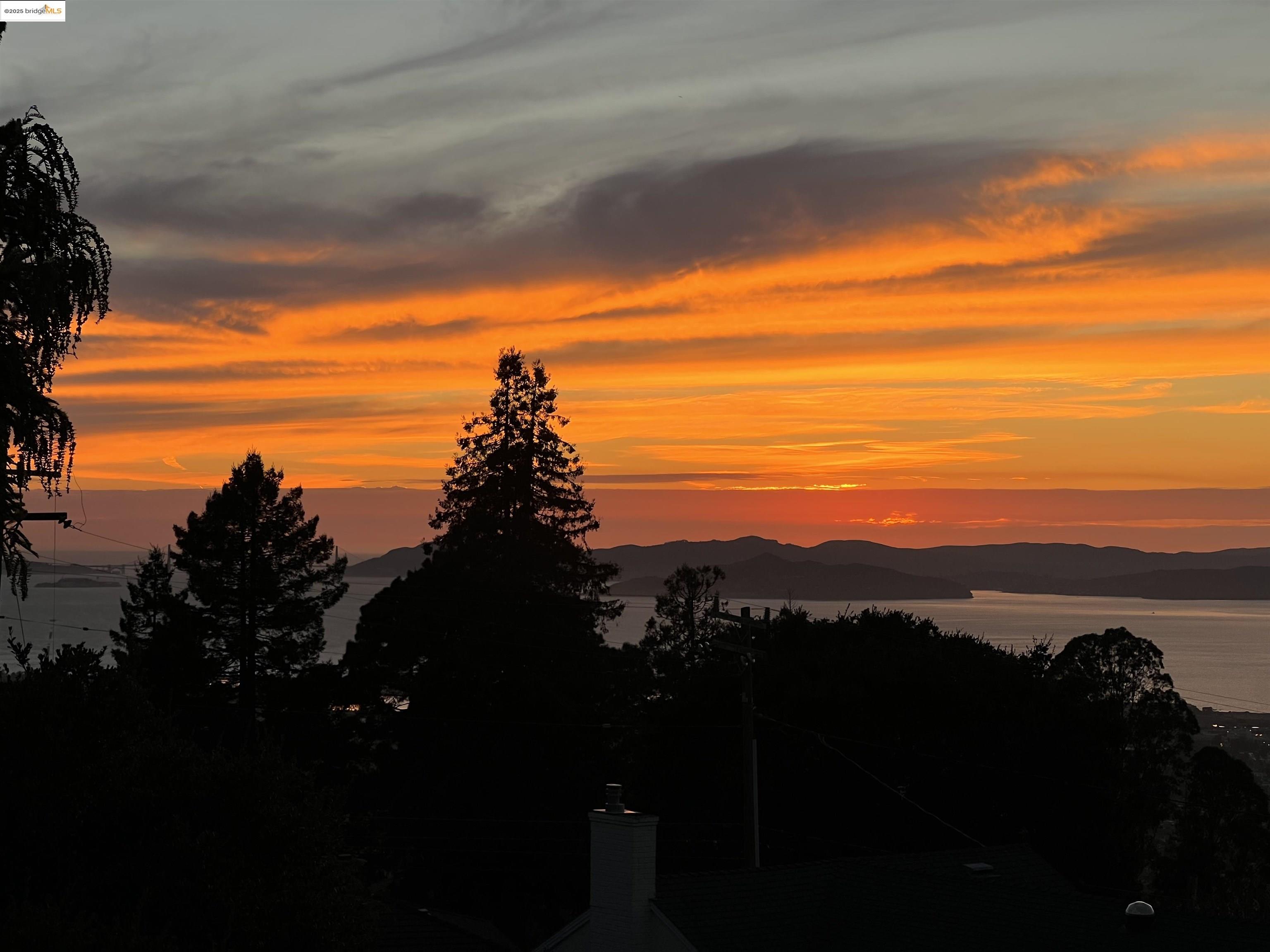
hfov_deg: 25.3
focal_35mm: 77
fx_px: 2825
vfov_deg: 19.1
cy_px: 476
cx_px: 635
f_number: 2.8
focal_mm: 9
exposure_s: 1/257
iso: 32
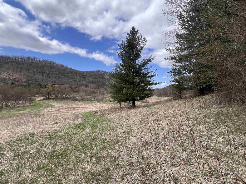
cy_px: 92
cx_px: 123
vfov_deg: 89.9
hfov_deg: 106.2
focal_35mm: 13
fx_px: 92
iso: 32
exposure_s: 1/881
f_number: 1.8
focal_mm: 1.57
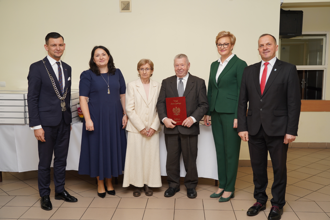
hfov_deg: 51.9
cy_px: 110
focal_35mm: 37
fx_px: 339
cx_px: 165
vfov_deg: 35.9
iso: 250
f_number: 4
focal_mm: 37
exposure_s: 1/100
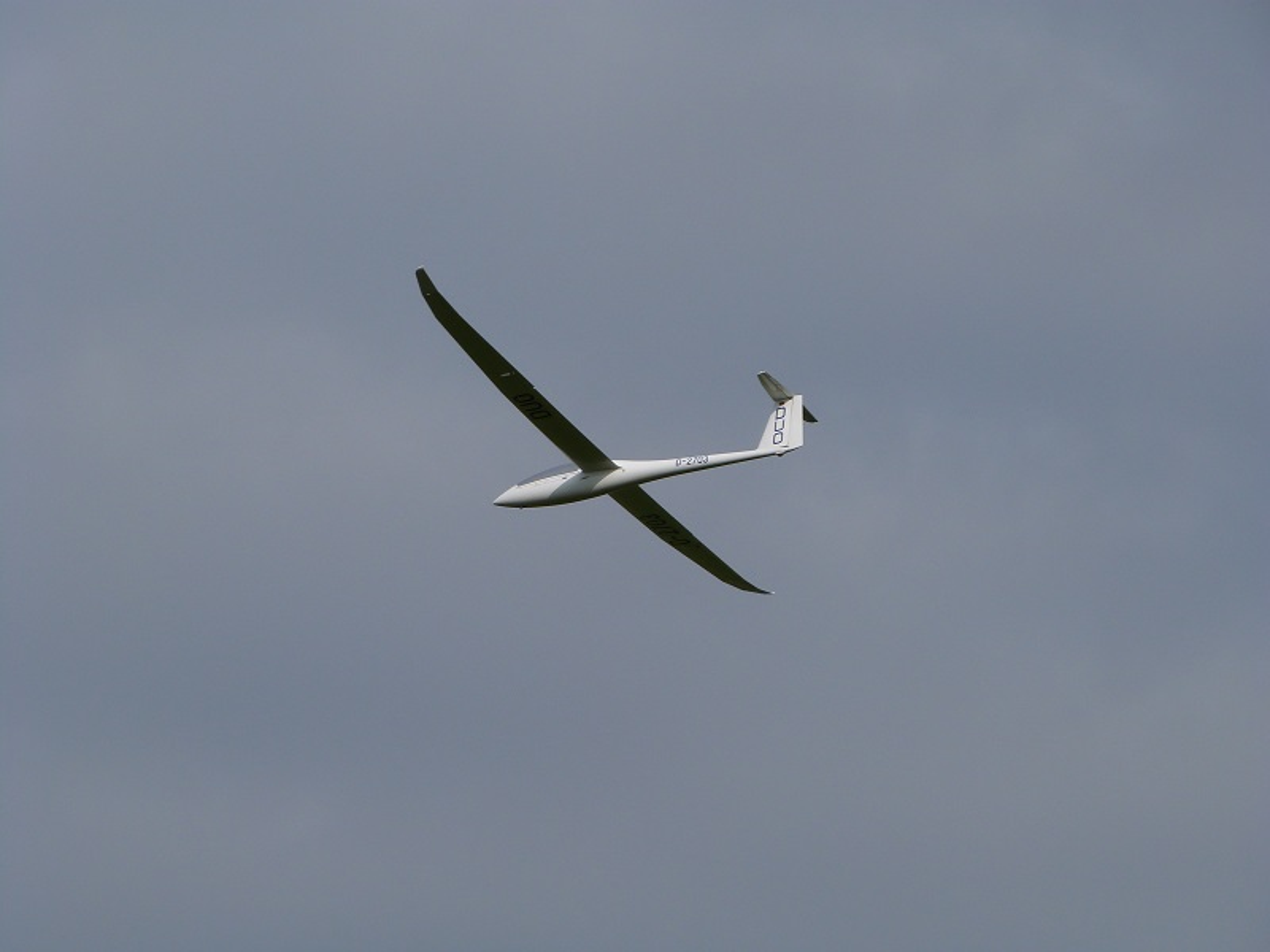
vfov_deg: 7.1
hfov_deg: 9.5
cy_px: 476
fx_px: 7668
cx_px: 635
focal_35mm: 209
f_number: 5.6
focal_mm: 37.7
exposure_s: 1/1000
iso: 100
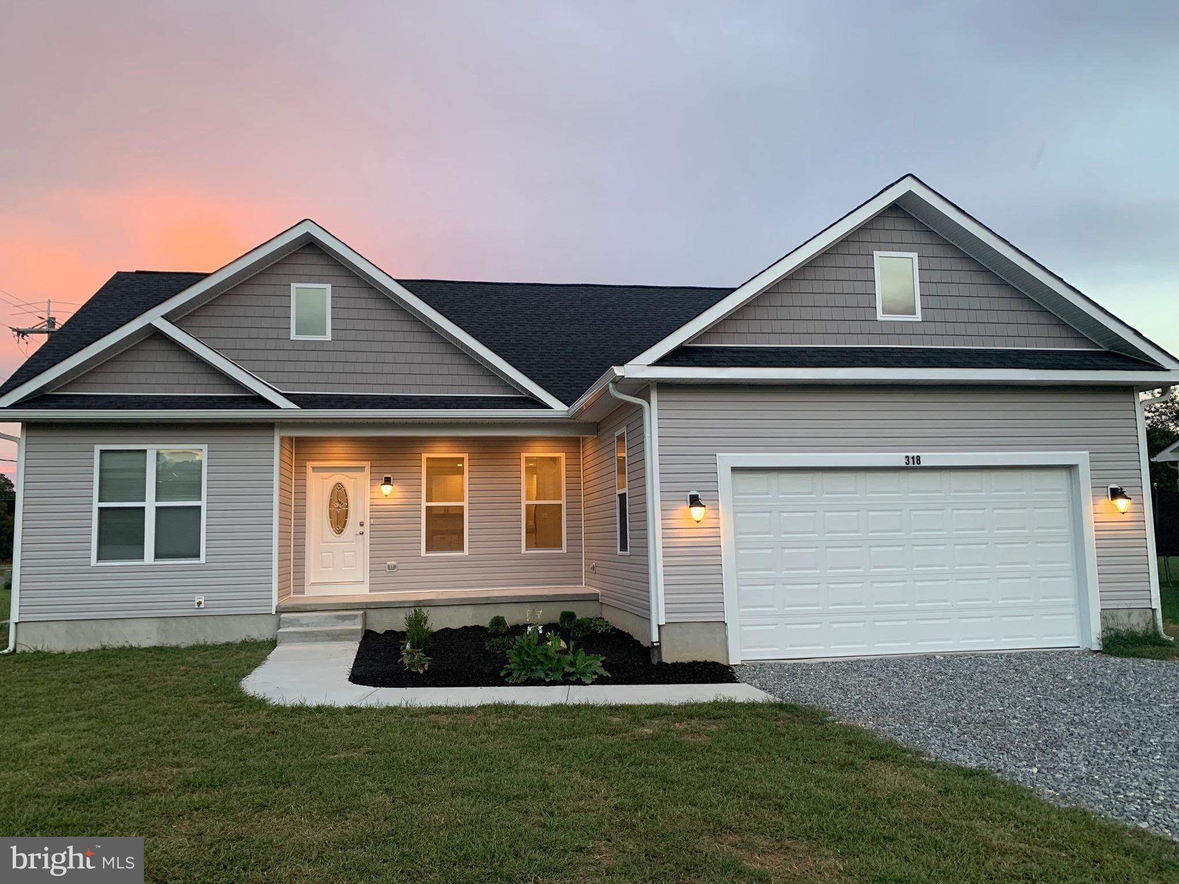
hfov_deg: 67.3
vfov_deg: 53.1
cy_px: 442
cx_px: 590
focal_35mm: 26
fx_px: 886
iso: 100
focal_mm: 4.25
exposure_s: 1/74
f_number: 1.8
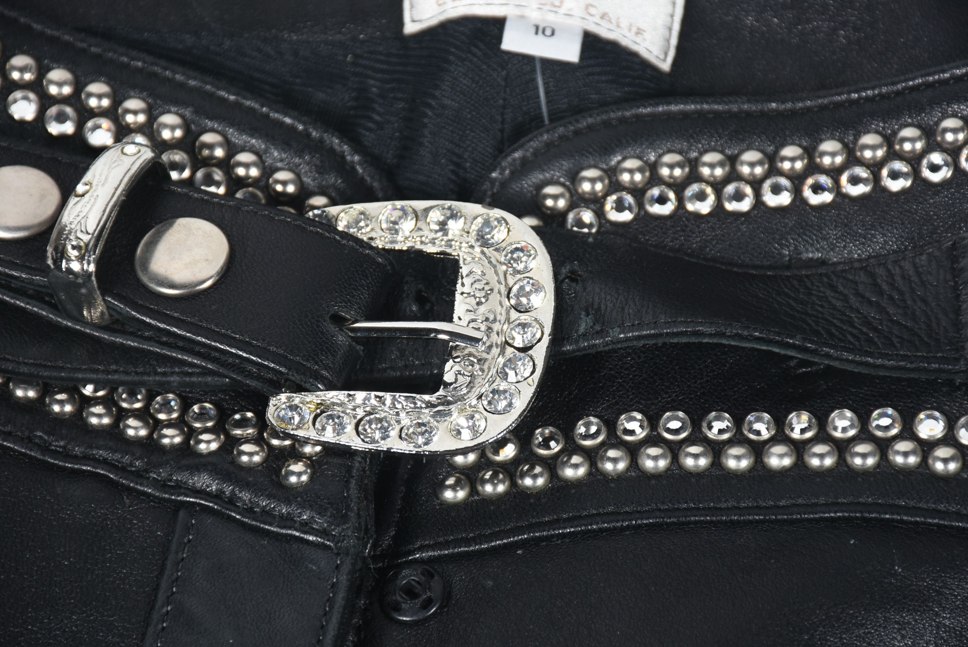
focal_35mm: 210
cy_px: 324
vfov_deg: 6.6
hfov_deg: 9.8
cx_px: 484
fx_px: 5651
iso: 320
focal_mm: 140
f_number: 10
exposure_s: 1/125
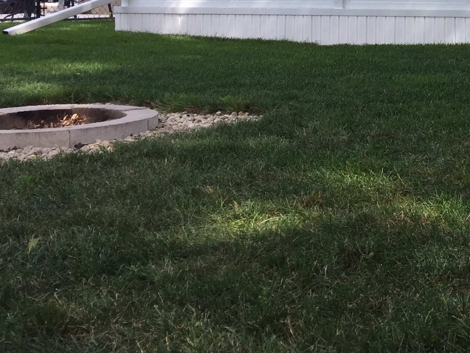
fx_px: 950
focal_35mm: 70
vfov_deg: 20.1
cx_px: 543
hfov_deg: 25.3
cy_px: -30
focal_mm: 4.15
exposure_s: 1/706
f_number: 2.2
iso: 32
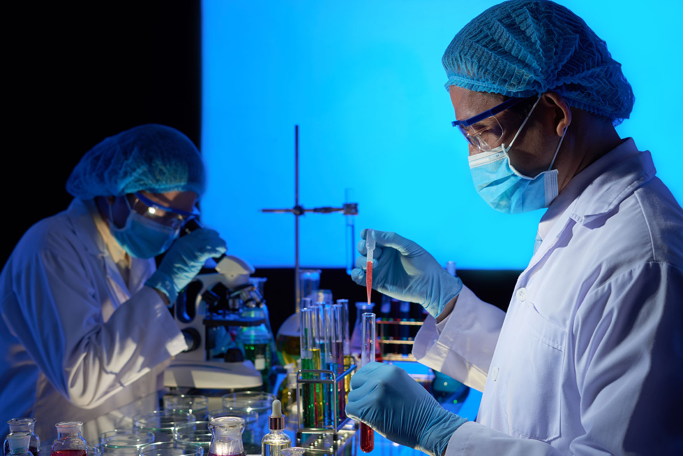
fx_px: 1139
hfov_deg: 33.4
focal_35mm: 60
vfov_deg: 22.6
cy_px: 228
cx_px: 342
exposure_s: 1/125
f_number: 5.6
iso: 71
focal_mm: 60
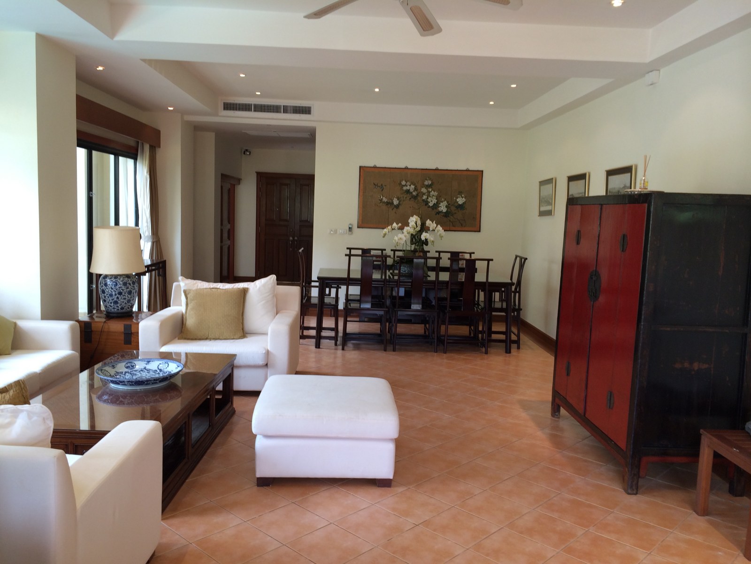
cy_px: 282
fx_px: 651
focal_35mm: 30
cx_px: 376
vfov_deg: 46.8
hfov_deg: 60.0
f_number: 2.2
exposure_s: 1/30
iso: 40
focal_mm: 4.12
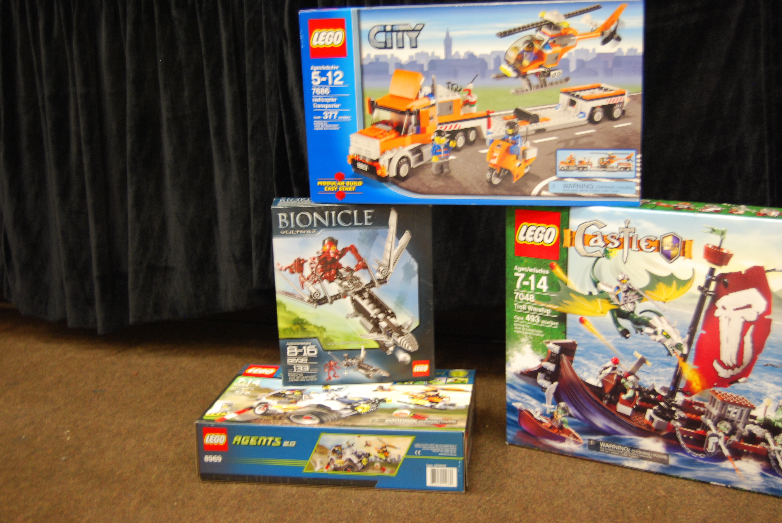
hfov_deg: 42.3
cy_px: 262
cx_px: 391
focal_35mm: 46
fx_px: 1011
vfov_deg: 29.0
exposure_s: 1/6
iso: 400
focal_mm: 31
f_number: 4.5
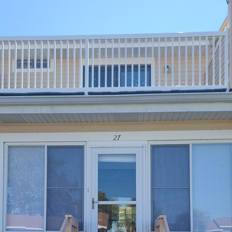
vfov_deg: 30.8
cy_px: 222
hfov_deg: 32.8
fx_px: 394
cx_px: 102
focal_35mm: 52
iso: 16
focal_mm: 7
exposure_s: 1/359
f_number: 1.8
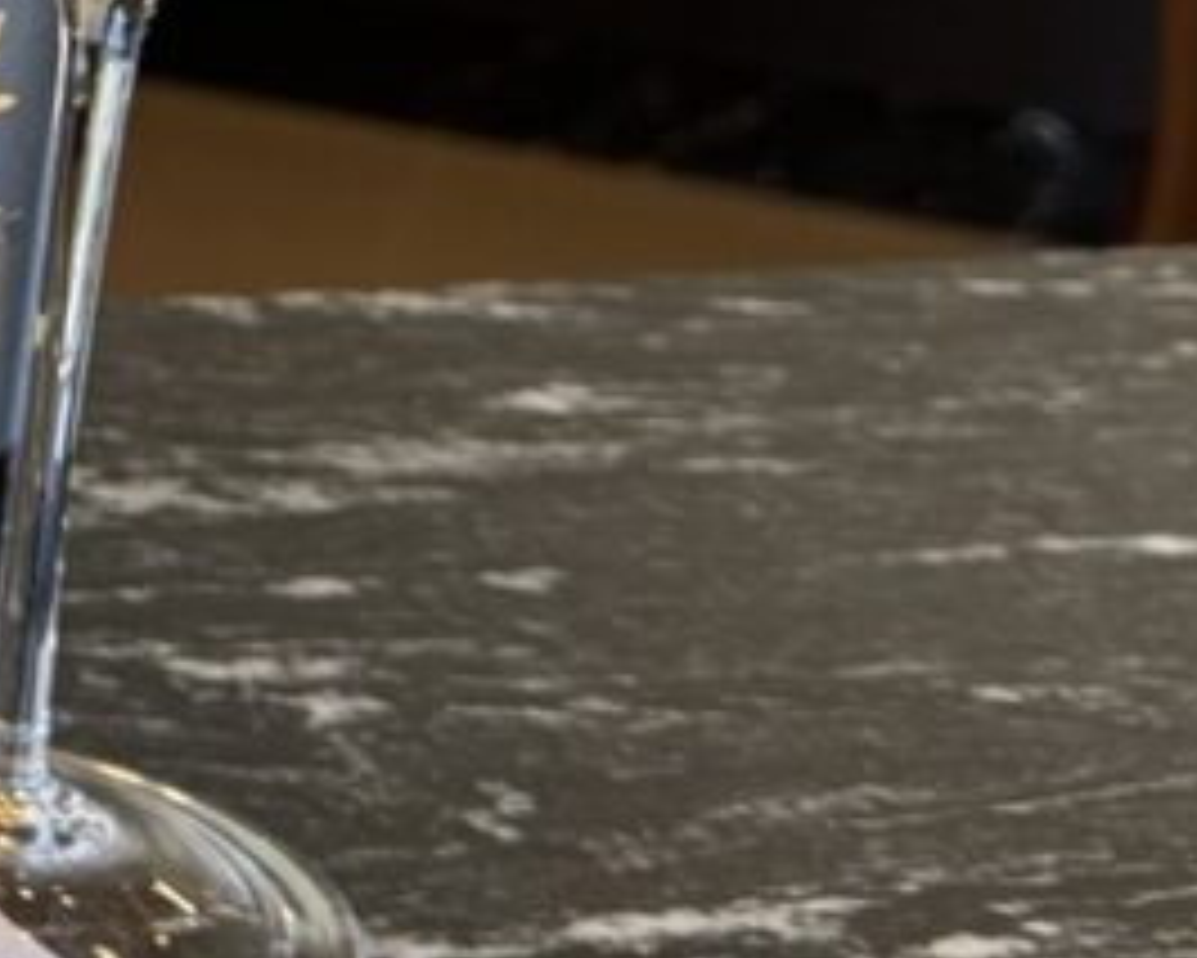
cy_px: -225
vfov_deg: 12.5
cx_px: -961
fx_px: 4253
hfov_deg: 14.2
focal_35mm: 120
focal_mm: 6.76
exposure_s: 1/120
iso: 100
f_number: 1.78
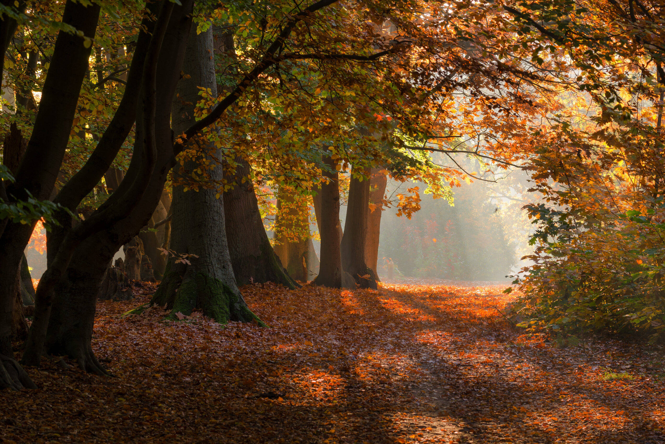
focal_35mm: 165
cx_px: 332
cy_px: 222
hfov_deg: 12.5
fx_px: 3048
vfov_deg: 8.3
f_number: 8
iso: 100
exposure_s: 1/15
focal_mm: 110
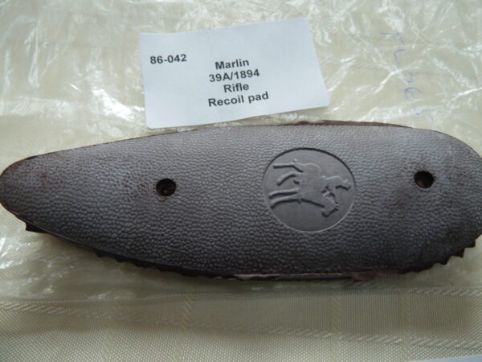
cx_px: 241
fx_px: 348
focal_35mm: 25
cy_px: 181
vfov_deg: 54.9
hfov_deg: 69.4
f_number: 3.3
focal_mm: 4.1
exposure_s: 1/30
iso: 160
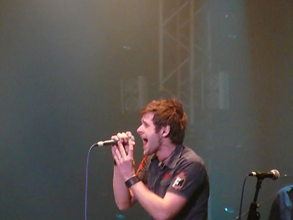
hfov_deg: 5.7
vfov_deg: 4.2
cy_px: 110
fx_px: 2963
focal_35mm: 350
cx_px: 146
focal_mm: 52
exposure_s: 1/80
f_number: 4.2
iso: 1250
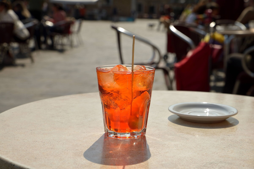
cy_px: 84
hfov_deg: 28.8
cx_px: 127
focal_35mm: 70
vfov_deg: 19.5
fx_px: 494
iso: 100
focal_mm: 70
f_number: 13
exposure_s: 1/320
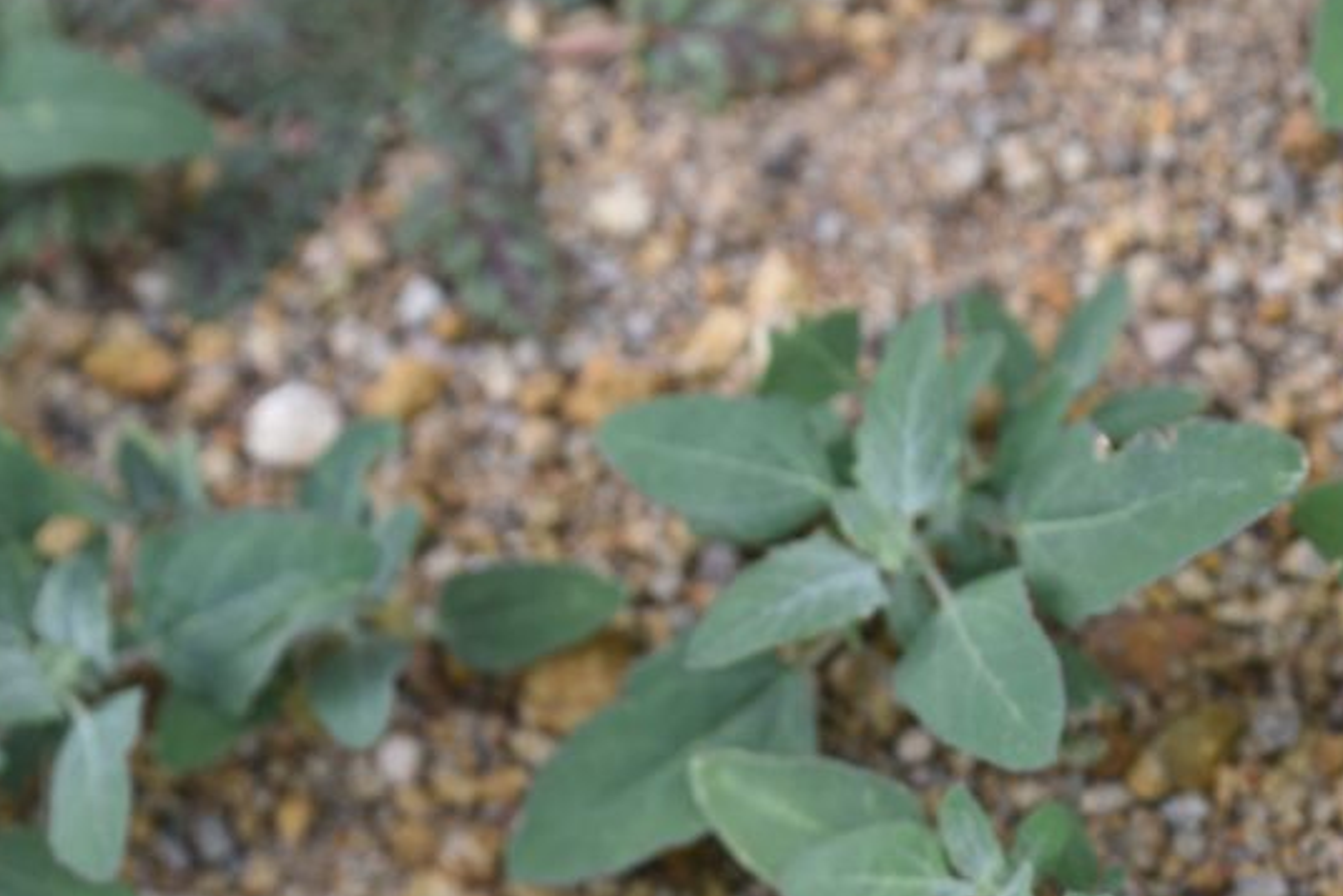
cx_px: 1243
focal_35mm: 136
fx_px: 5075
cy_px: 1060
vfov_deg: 9.9
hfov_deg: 14.9
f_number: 5.6
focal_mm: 56
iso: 320
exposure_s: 1/125
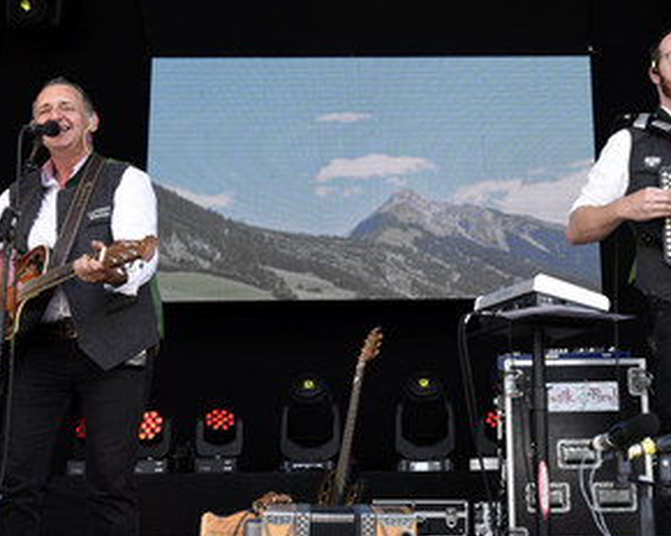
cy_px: 263
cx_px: 385
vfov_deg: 29.7
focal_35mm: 51
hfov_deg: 36.6
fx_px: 1013
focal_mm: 35
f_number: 8
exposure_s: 1/160
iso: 500
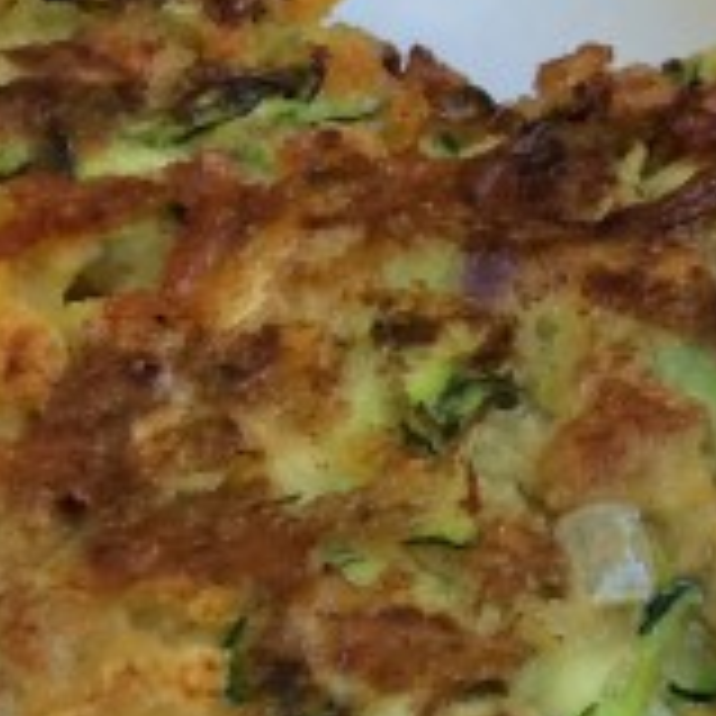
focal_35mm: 165
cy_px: 347
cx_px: 1274
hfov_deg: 10.0
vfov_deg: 10.6
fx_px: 3861
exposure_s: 1/40
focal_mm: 4.15
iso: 32
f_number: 2.2
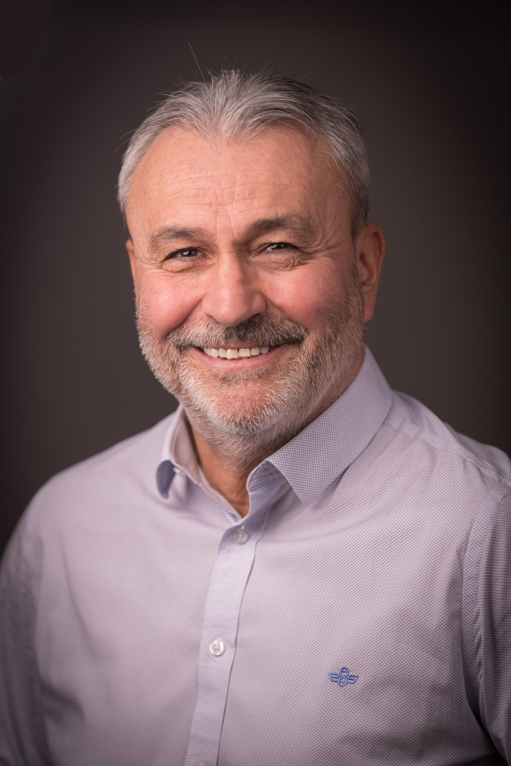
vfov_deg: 11.4
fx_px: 3829
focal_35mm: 180
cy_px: 383
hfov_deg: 7.6
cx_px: 256
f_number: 3.2
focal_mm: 180
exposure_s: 1/400
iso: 500
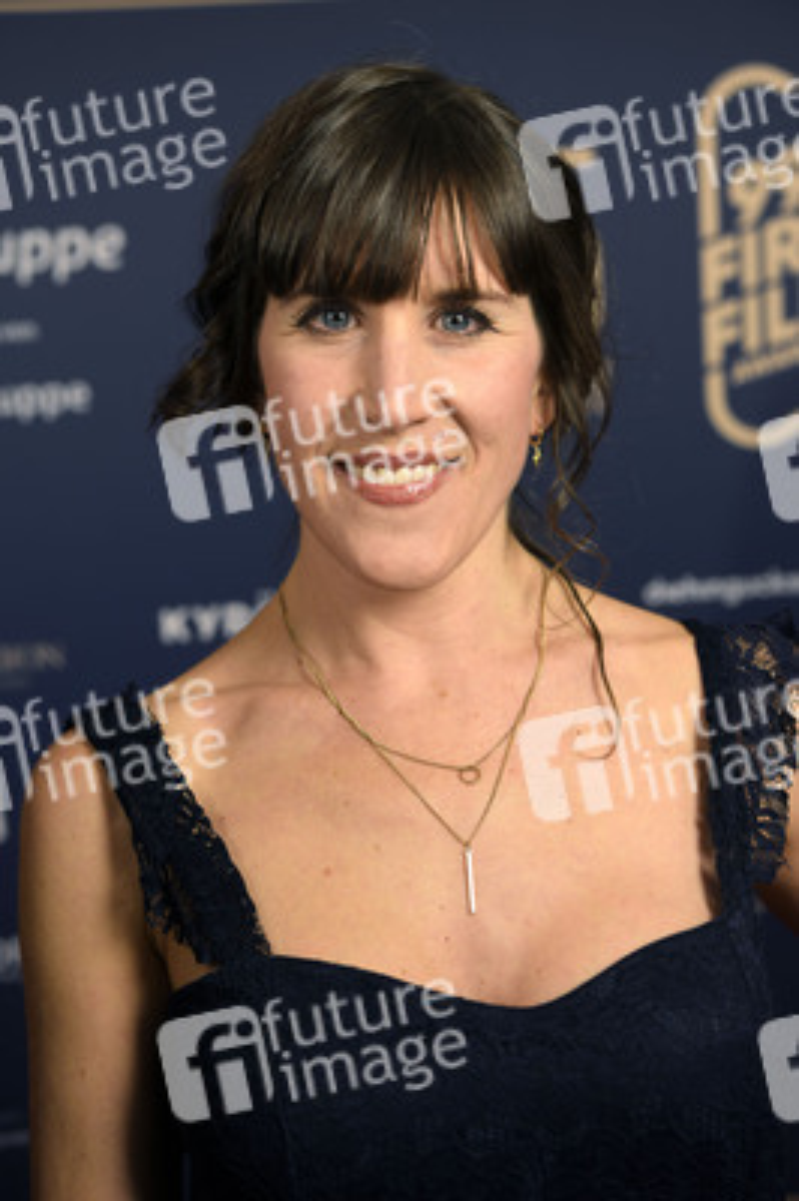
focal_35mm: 52
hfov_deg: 25.9
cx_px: 400
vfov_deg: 38.2
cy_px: 600
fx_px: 1734
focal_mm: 52
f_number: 5
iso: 640
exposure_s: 1/320
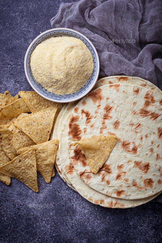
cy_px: 122
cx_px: 81
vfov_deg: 27.0
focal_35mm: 75
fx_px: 506
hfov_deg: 18.2
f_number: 8
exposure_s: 1/160
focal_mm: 50
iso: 100
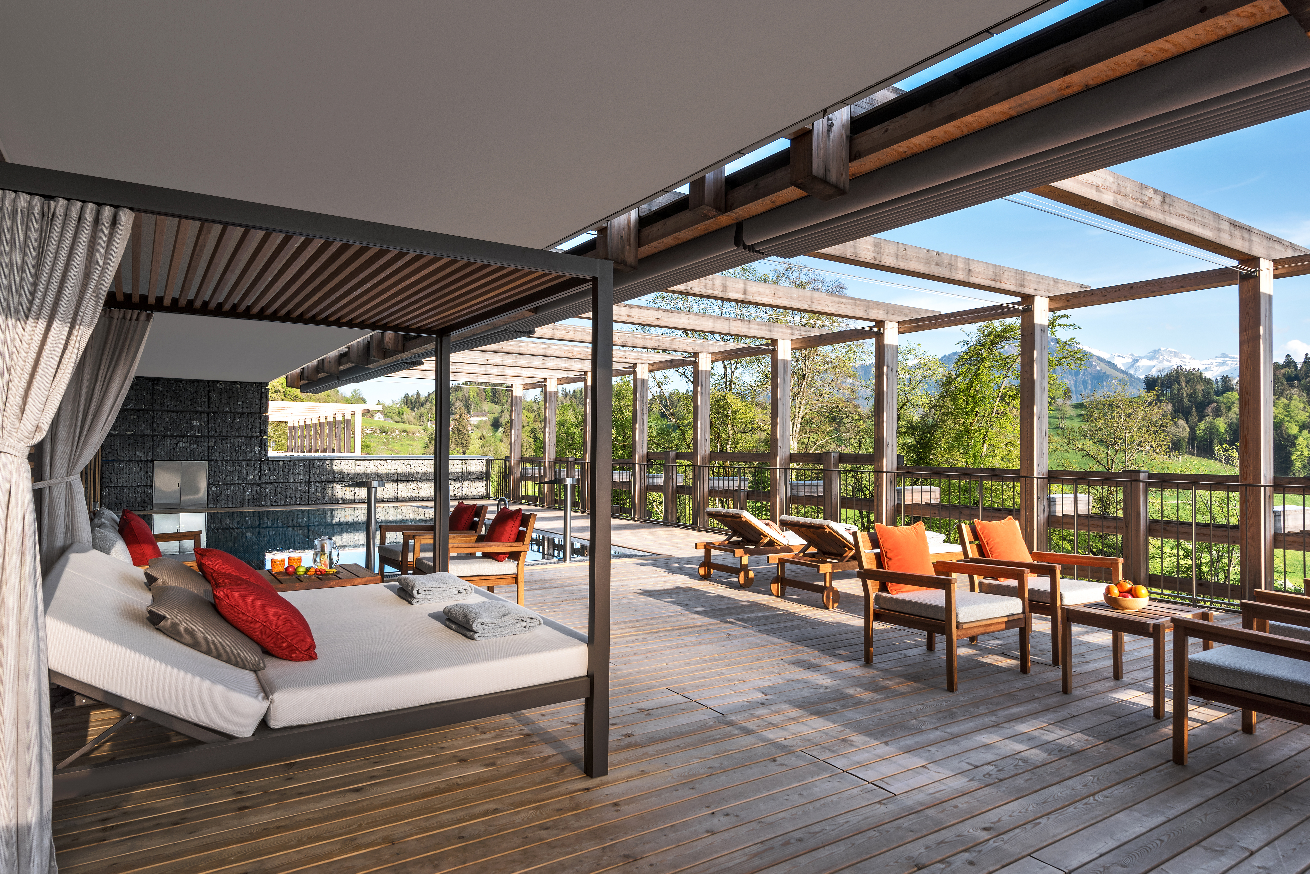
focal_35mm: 21
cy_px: 437
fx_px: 764
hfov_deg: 81.2
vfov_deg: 59.5
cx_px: 655
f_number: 16
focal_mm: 21
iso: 100
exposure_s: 1/25
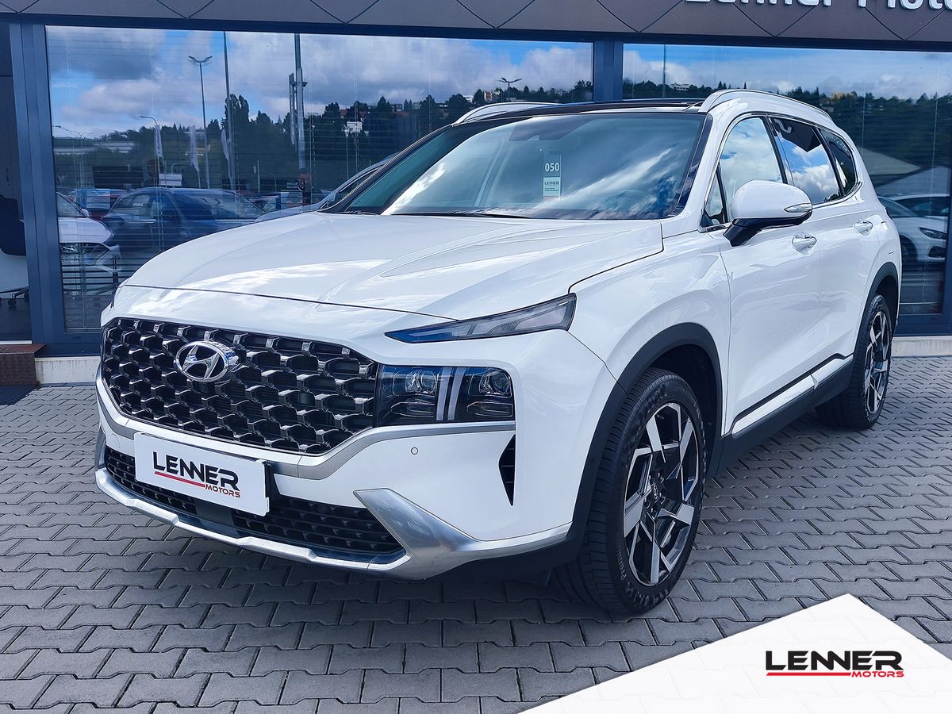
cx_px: 476
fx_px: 633
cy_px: 357
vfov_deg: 58.9
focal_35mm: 23
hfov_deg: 73.9
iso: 50
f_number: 1.69
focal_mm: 7.01
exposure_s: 1/621
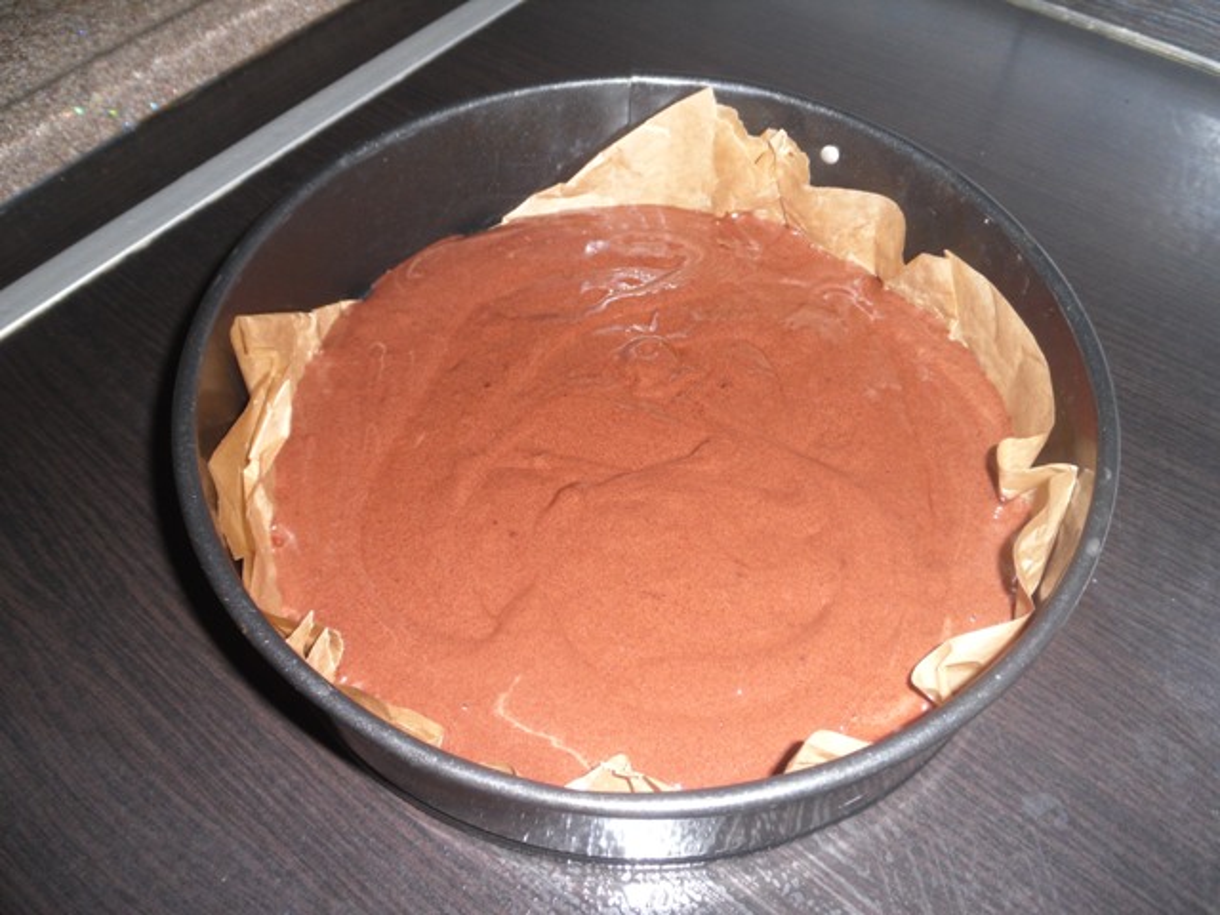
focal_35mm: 28
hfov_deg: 63.4
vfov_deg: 49.7
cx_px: 610
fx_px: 987
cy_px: 458
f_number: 3.4
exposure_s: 1/45
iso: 80
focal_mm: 5.1
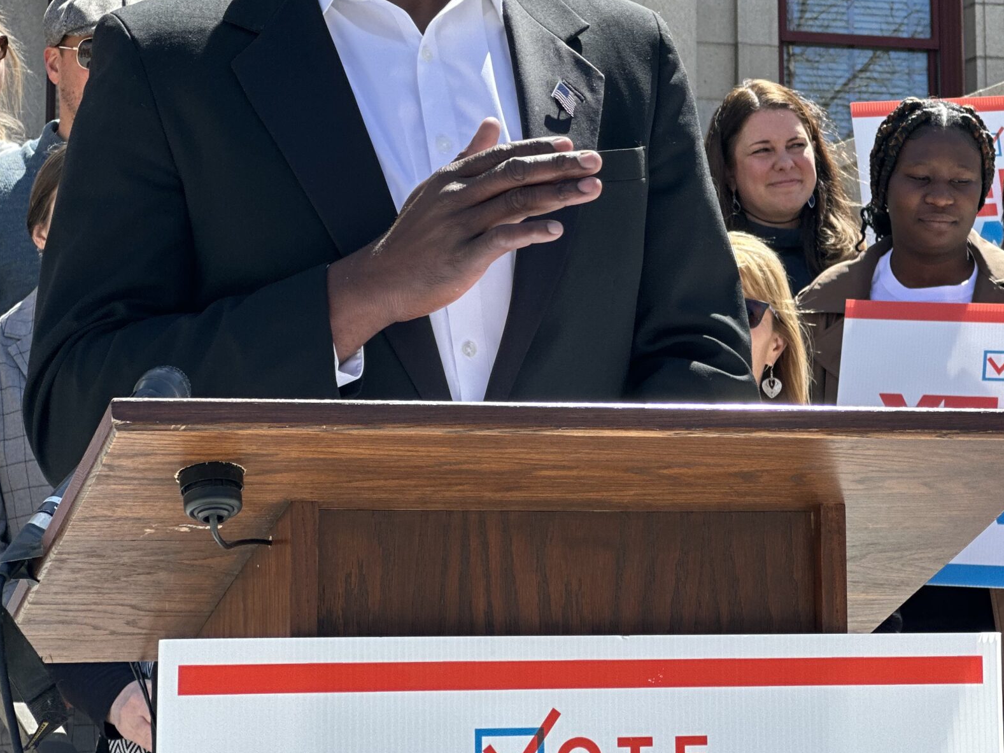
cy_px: 229
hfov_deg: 15.7
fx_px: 3626
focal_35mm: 125
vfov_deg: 11.8
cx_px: 693
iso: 25
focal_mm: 9
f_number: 2.8
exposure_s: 1/181
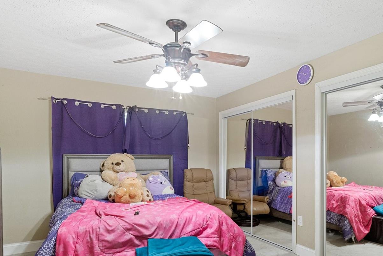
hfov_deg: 72.8
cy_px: 160
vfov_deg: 52.6
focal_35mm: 24
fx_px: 255
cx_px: 234
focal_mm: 12
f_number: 8
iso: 500
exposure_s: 1.6
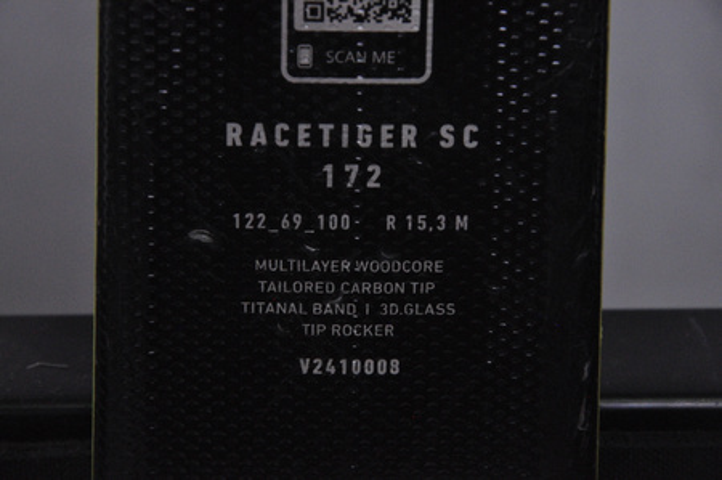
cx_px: 361
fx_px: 3155
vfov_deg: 8.7
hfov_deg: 13.1
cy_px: 240
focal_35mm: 158
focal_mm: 105
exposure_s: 1/125
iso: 3200
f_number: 9.5
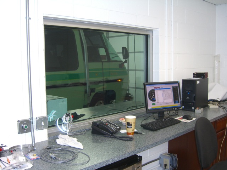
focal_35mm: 38
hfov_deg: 49.0
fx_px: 249
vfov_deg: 37.7
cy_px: 85
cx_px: 114
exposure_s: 1/60
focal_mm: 7.9
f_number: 2.8
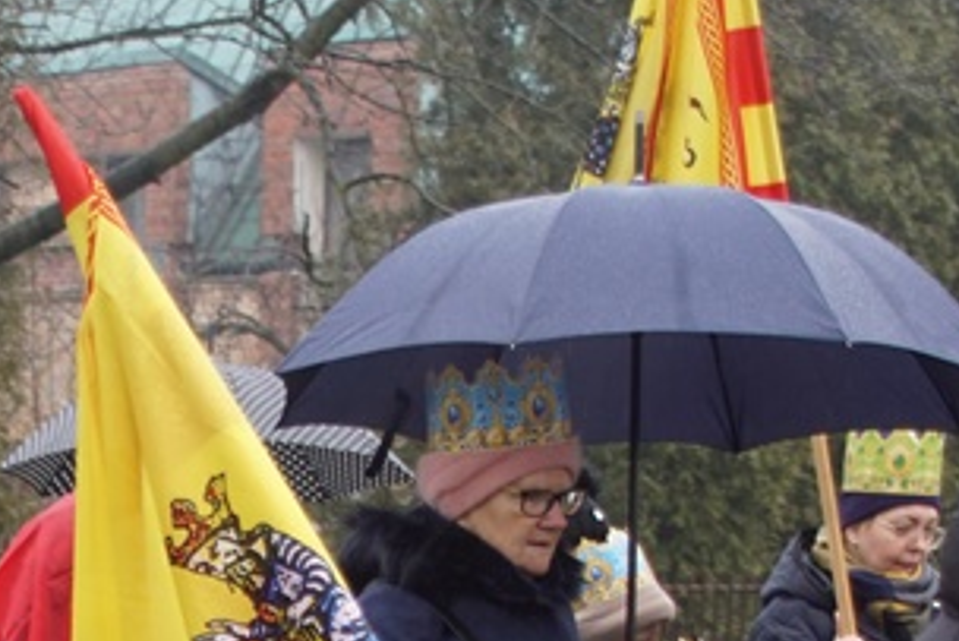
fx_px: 3678
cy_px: 962
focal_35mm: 138
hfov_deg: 14.6
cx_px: -6
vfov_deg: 9.7
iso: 320
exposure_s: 1/160
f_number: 4
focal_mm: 28
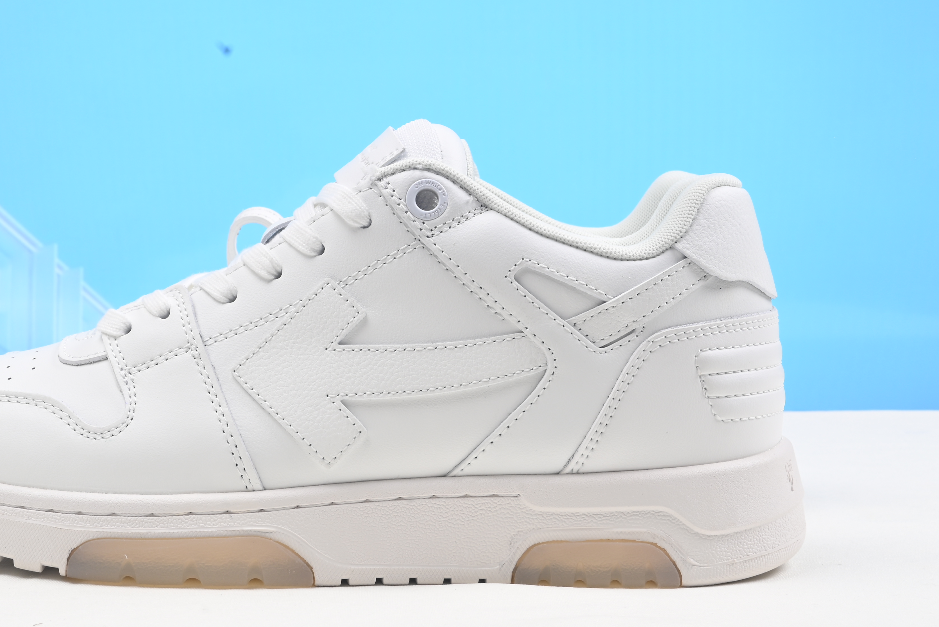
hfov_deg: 27.9
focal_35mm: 72
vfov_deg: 18.8
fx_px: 1879
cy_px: 154
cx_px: 327
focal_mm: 40
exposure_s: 1/2
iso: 100
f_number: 16
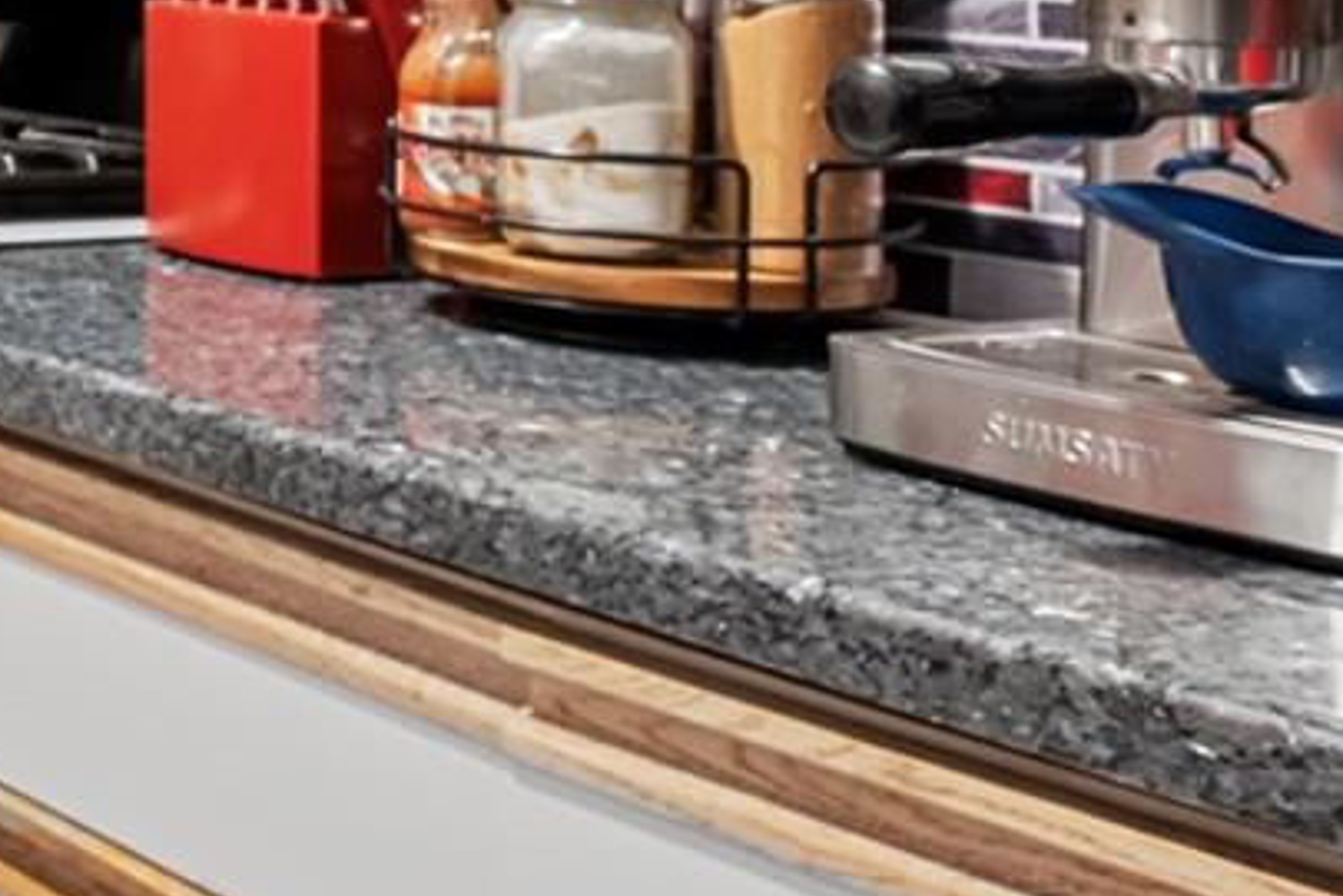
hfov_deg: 20.0
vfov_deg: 16.1
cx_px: -899
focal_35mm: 81
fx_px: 3022
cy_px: -204
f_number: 8
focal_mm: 16
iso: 800
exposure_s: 1/2
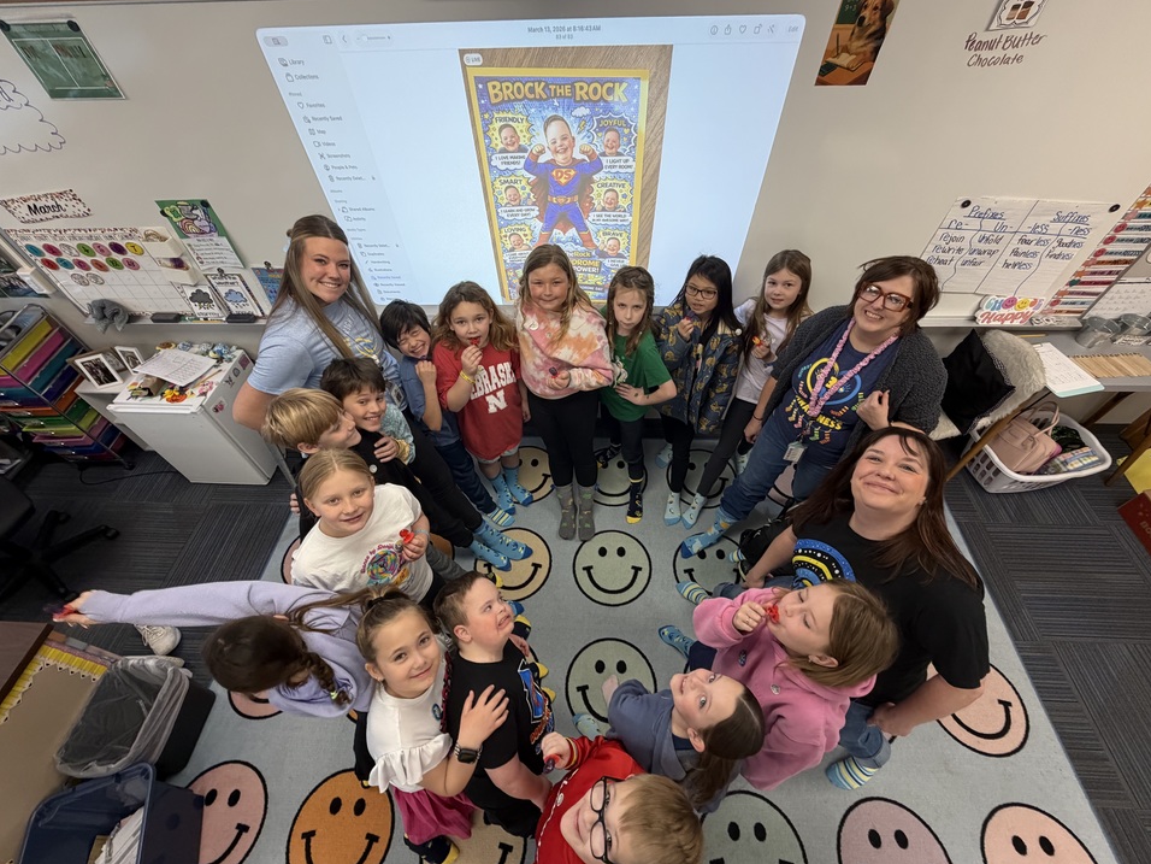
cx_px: 578
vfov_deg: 81.7
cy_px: 443
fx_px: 499
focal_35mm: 15
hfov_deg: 98.2
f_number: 2.2
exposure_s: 1/100
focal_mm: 2.22
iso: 320
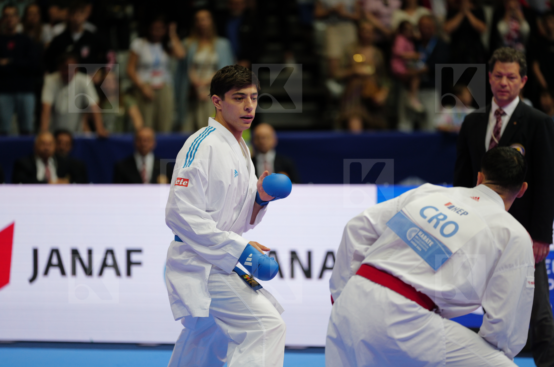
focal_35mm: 200
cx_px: 277
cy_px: 184
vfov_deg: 6.8
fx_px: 3073
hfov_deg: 10.3
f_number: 2.8
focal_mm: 200
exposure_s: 1/1000
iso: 1600
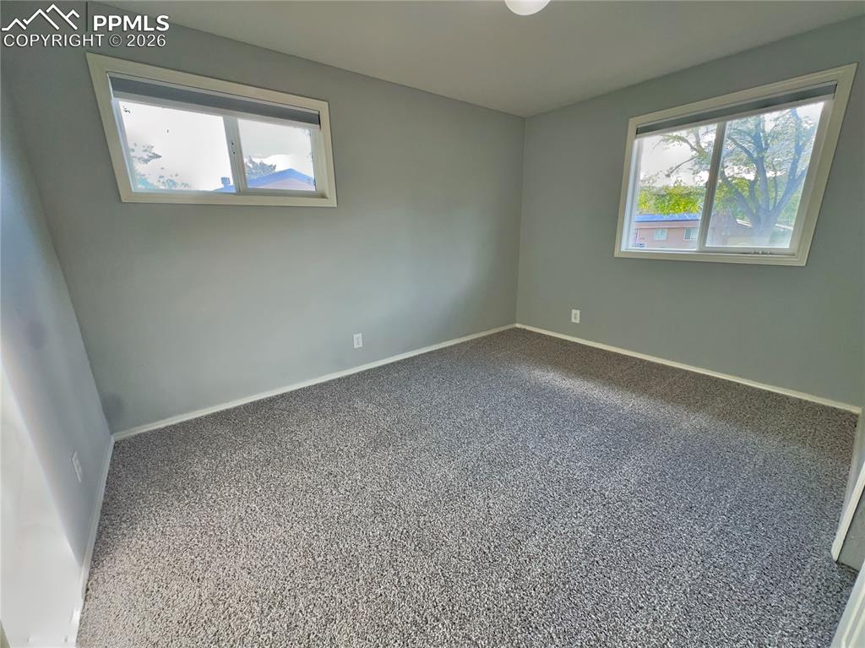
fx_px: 350
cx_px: 432
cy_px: 324
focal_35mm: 14
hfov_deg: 102.1
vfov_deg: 85.6
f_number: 2.2
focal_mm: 2.2
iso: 100
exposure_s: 1/120
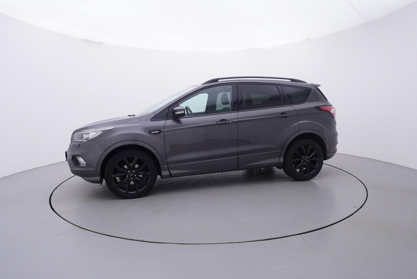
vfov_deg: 56.2
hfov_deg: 77.3
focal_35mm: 22
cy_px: 140
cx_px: 208
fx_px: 261
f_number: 5
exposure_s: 1/80
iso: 200
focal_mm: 15
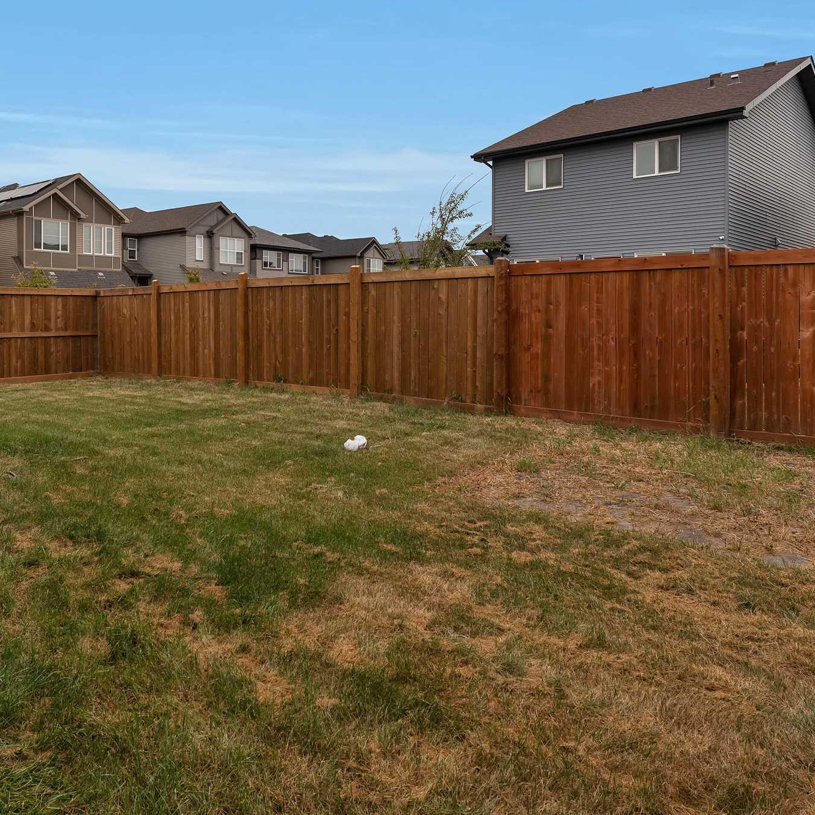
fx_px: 719
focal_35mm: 27
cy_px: 320
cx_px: 285
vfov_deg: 58.5
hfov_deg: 58.0
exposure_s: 1/400
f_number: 6.3
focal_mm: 14
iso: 200
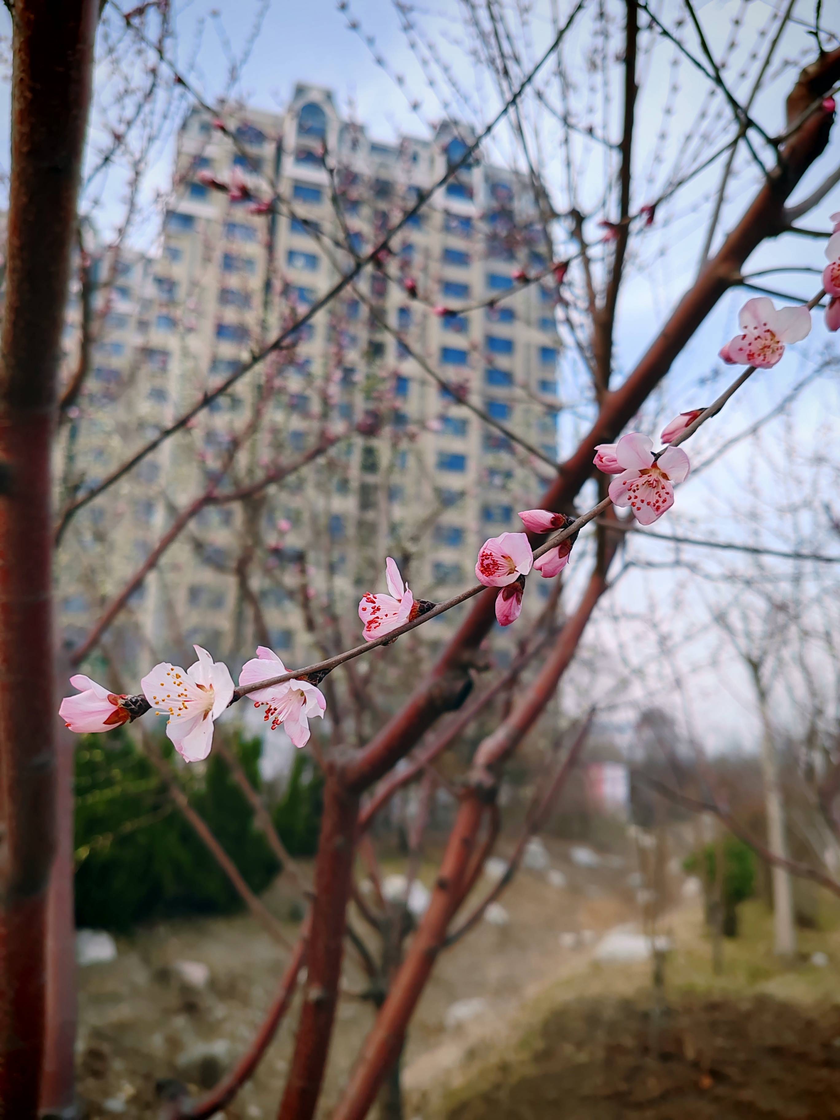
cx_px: 420
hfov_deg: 51.4
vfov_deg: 65.3
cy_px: 560
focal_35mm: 27
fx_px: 874
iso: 50
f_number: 1.8
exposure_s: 1/100
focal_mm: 6.14
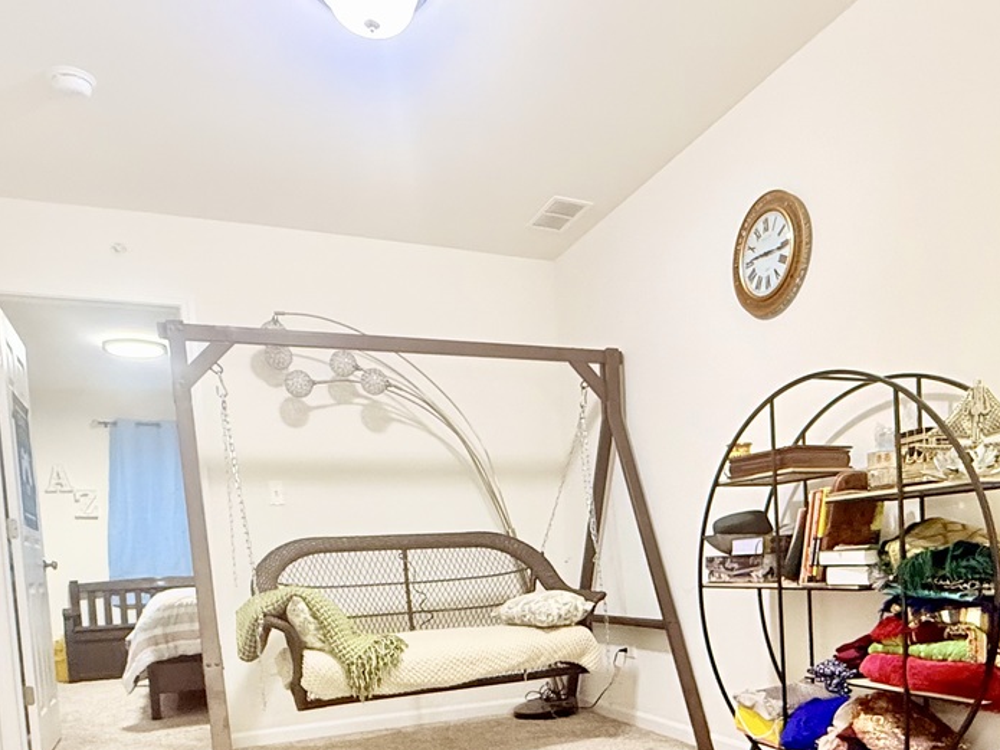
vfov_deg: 45.1
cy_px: 628
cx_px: 570
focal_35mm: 29
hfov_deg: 61.4
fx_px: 838
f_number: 2.2
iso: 640
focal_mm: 2.22
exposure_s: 1/60
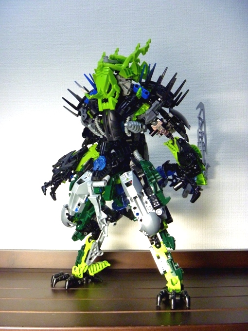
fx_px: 334
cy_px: 166
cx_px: 124
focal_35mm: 35
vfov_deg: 52.6
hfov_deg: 40.7
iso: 500
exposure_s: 1/30
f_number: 3.5
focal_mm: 6.3
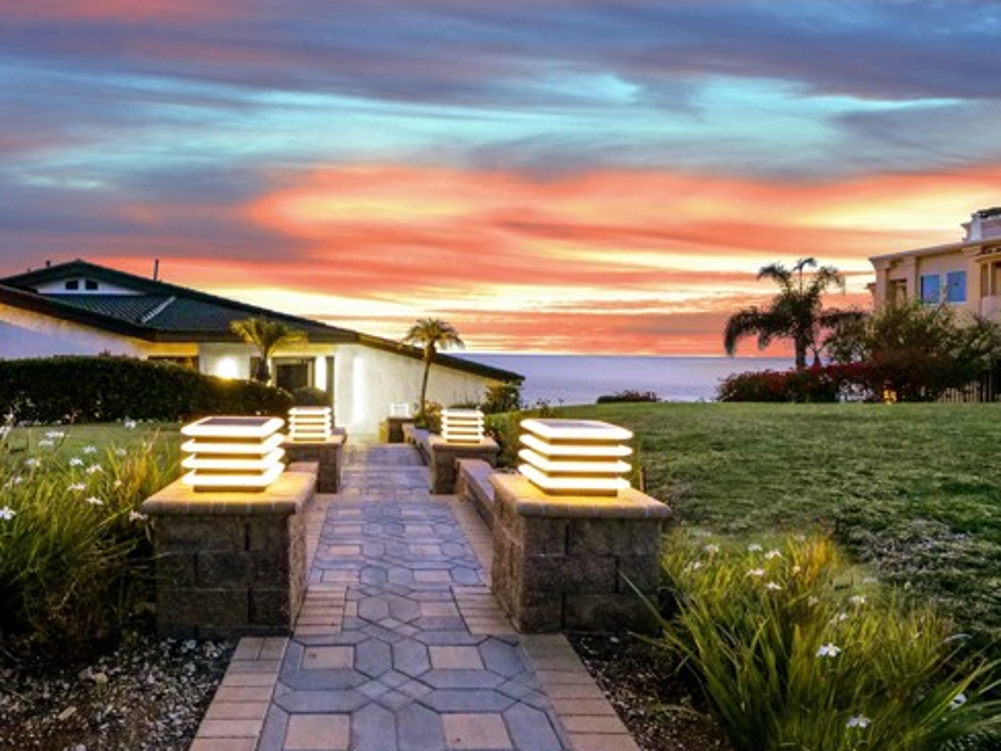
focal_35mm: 21
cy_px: 353
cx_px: 375
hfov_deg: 77.6
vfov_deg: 63.4
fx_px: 607
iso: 2500
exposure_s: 1/10
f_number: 7.1
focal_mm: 8
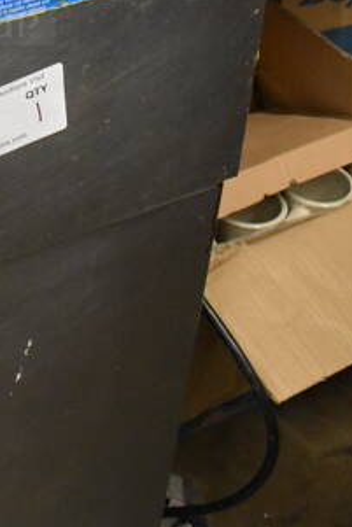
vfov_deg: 23.3
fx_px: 1201
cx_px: -140
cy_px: -46
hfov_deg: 15.6
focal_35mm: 82
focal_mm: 18
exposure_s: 1/125
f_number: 3.5
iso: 4000
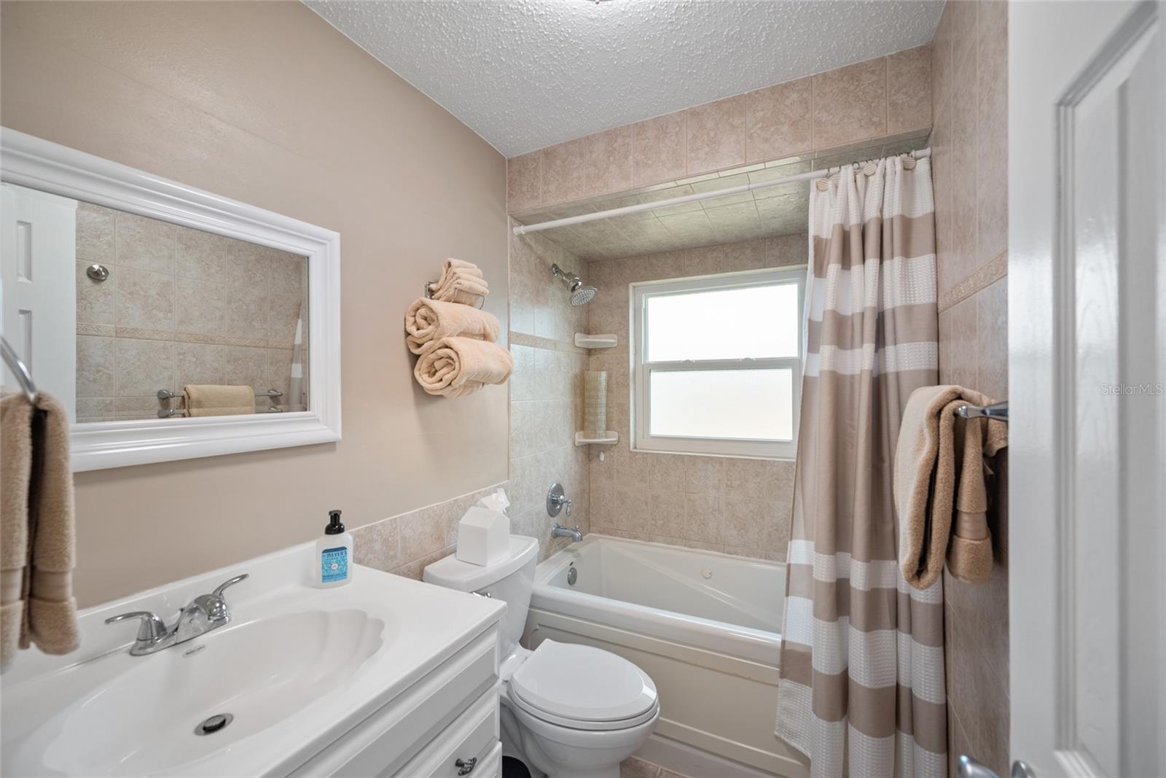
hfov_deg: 104.2
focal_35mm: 14
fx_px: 453
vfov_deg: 81.2
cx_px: 583
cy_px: 389
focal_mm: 14
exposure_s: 1/10
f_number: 6.3
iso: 250
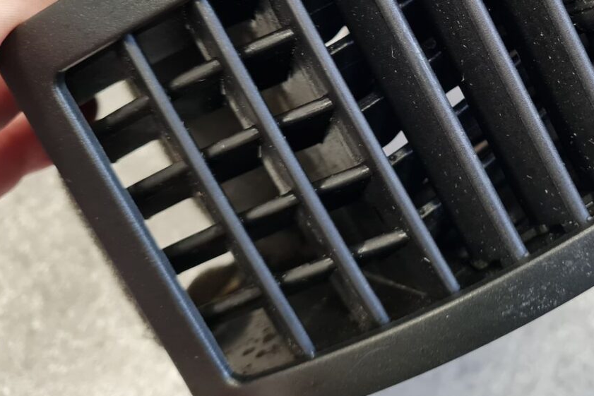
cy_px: 54
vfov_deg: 28.9
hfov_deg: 41.4
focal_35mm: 45
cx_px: 491
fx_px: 743
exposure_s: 1/50
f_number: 1.8
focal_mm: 5.4
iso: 250
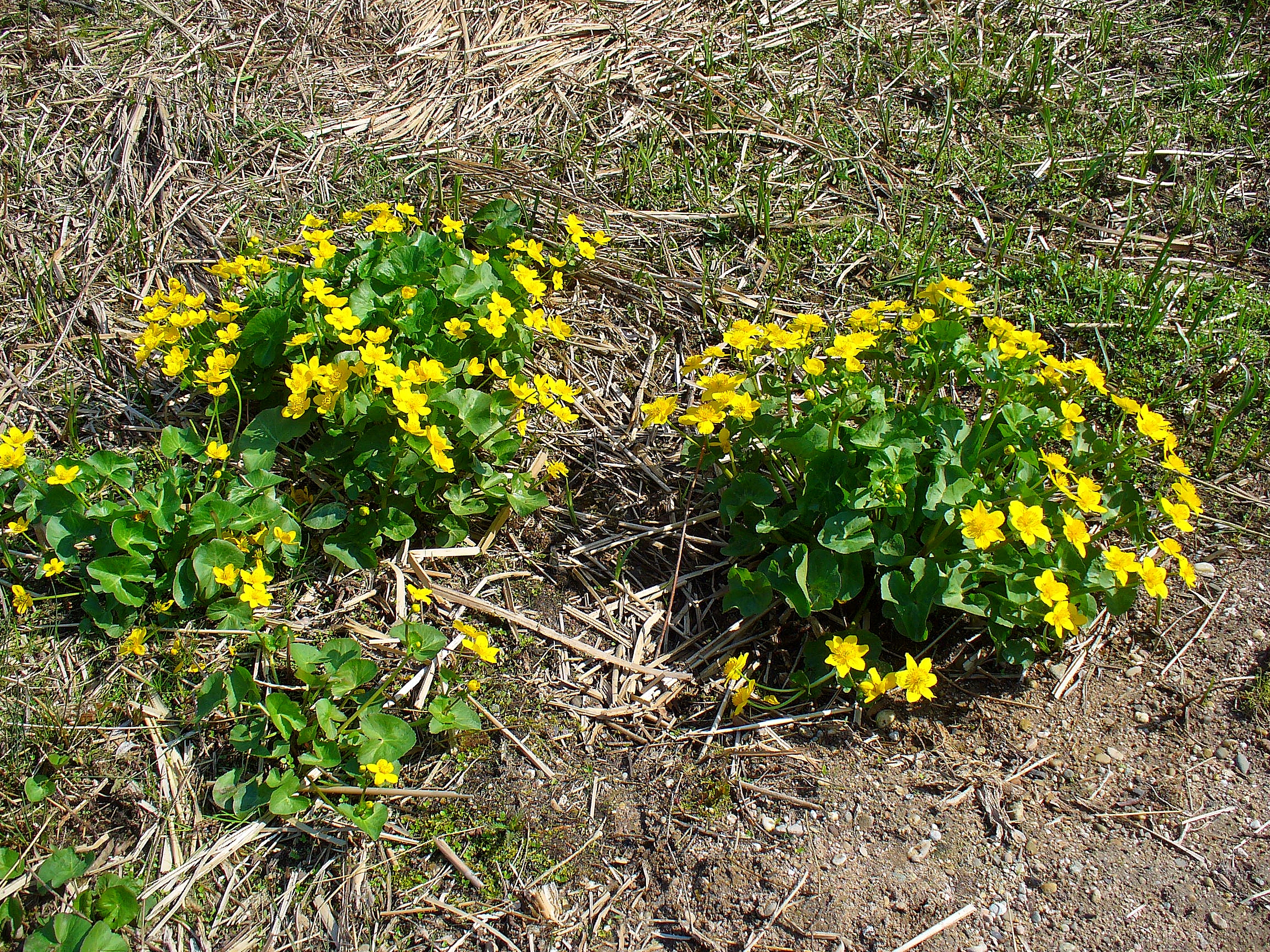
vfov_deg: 38.7
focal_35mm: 37
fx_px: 1357
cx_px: 635
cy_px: 476
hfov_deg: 50.1
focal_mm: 6.1
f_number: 5.6
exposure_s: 1/250
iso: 64
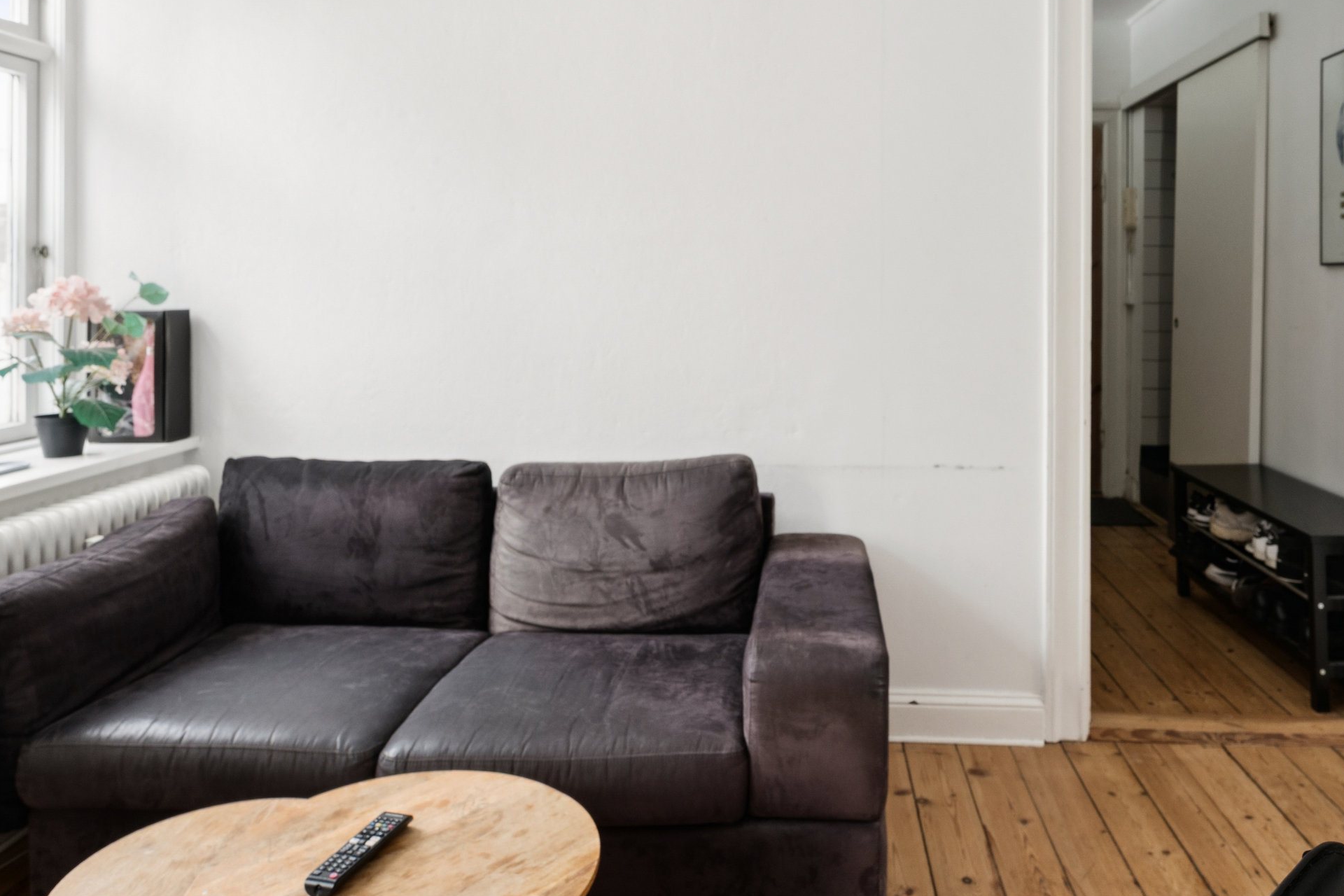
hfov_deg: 69.7
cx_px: 734
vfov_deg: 49.3
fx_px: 962
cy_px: 321
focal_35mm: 26
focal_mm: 16.5
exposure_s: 1/30
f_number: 9
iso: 640
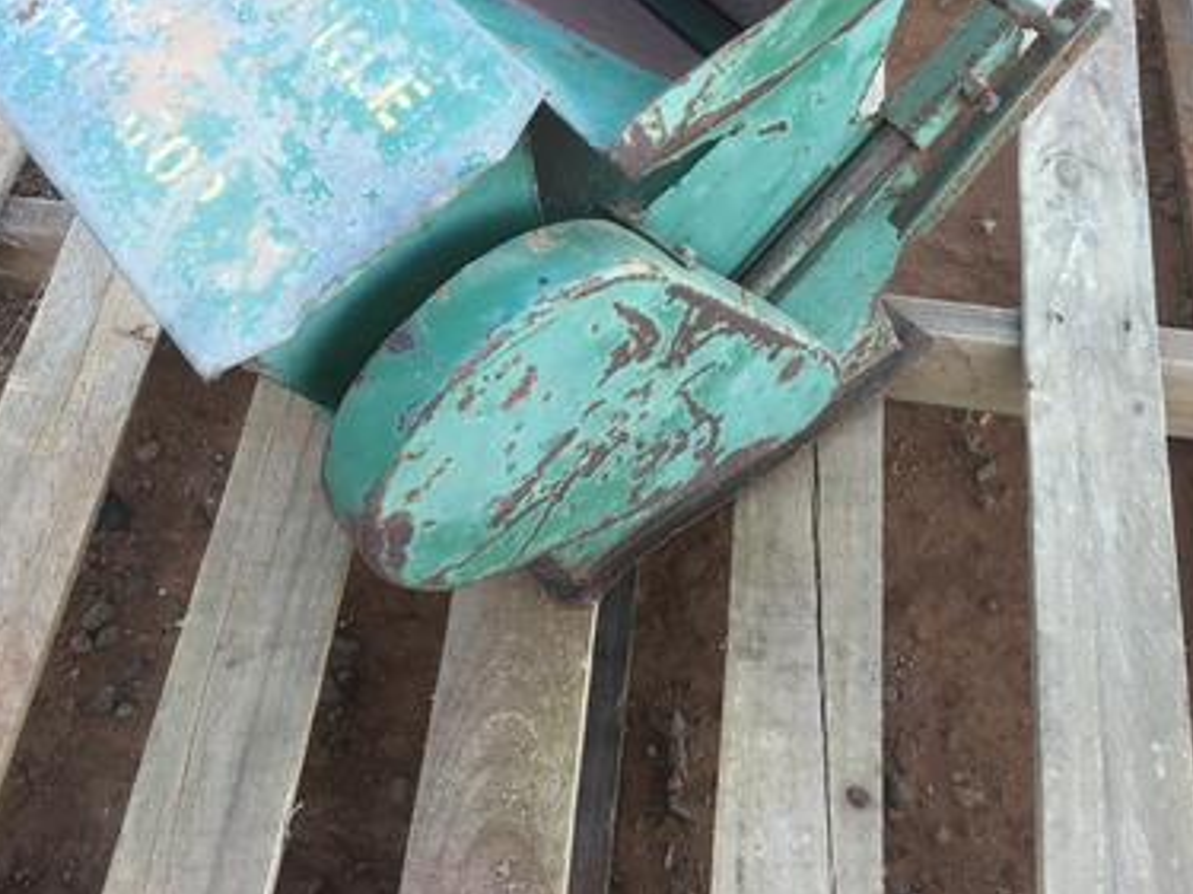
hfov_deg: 37.5
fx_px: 1757
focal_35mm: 51
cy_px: 119
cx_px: 620
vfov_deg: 27.7
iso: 40
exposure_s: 1/100
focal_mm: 4.15
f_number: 2.2
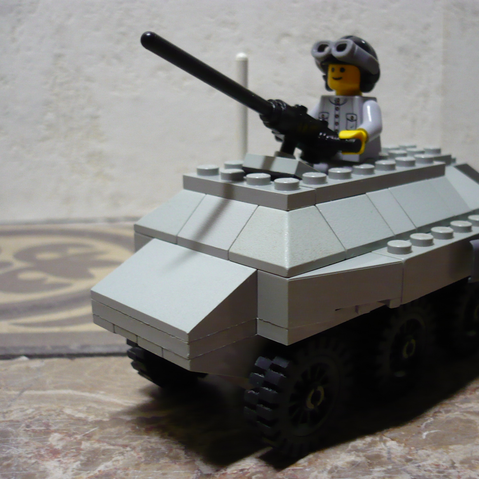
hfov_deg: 39.6
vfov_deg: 40.0
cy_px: 241
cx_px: 313
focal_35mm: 42
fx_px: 658
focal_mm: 5.8
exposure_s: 1/13
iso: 200
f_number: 2.8
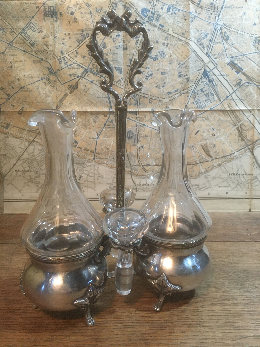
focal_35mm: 29
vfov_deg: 61.7
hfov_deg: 48.2
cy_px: 174
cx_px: 130
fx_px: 290
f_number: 2.2
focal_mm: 4.15
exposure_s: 1/20
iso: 200
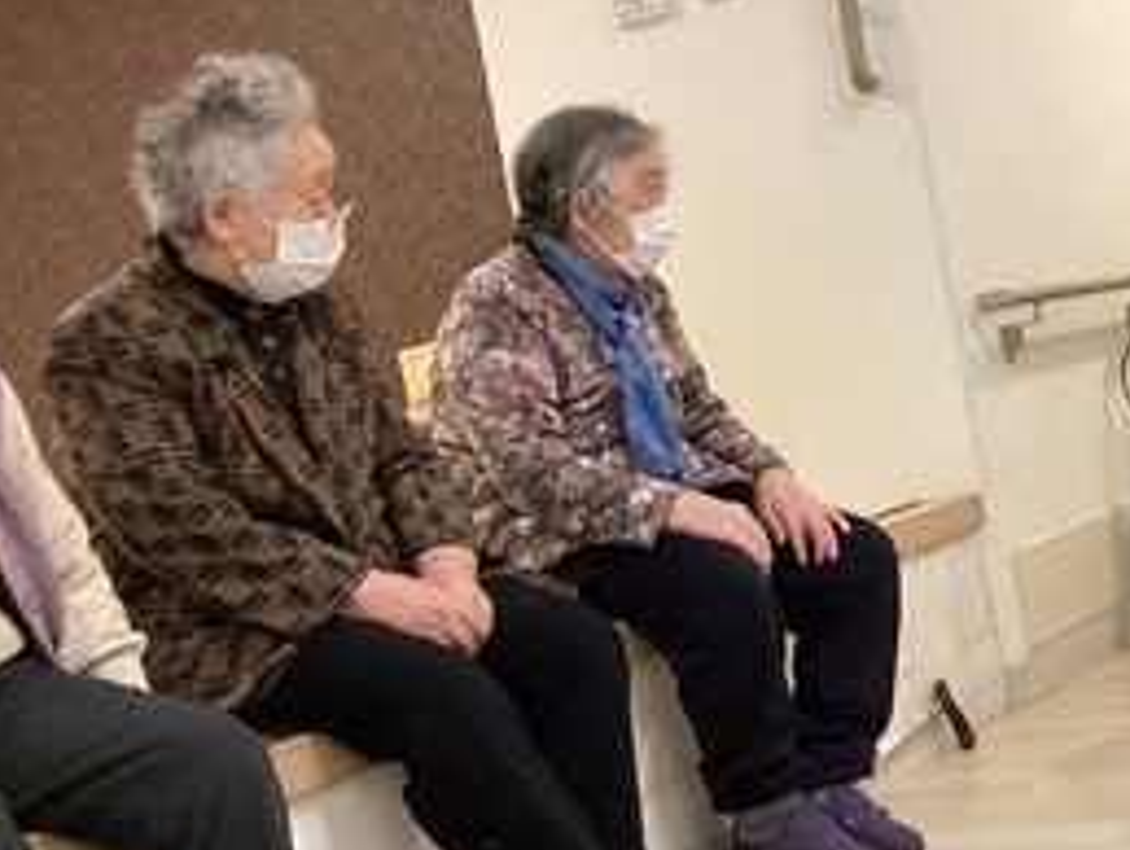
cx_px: 937
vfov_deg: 24.4
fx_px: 1960
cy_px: 379
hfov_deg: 31.2
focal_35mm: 60
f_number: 2.4
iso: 320
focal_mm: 3.3
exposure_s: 1/50
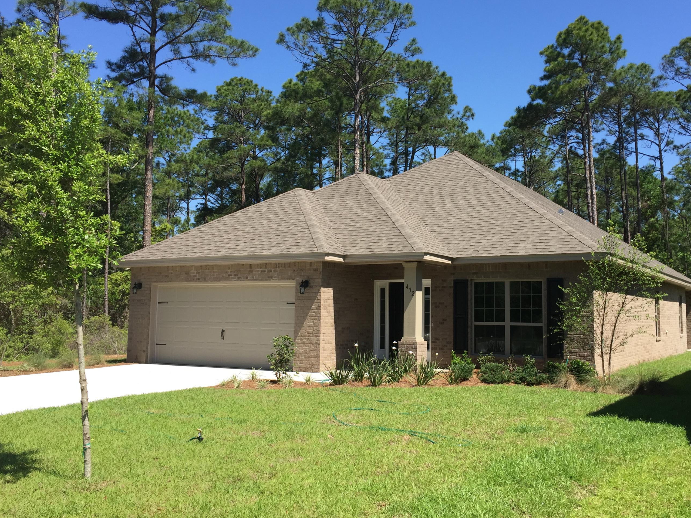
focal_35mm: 34
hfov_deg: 53.8
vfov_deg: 41.8
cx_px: 386
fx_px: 679
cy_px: 252
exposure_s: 1/1130
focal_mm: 4.15
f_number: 2.2
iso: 32
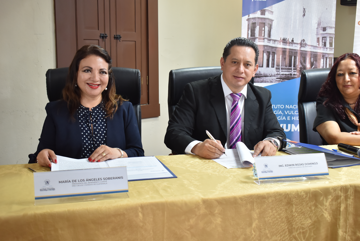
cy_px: 120
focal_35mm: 45
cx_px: 180
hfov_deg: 43.6
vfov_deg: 29.9
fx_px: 450
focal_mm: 30
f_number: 4.2
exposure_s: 1/30
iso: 720
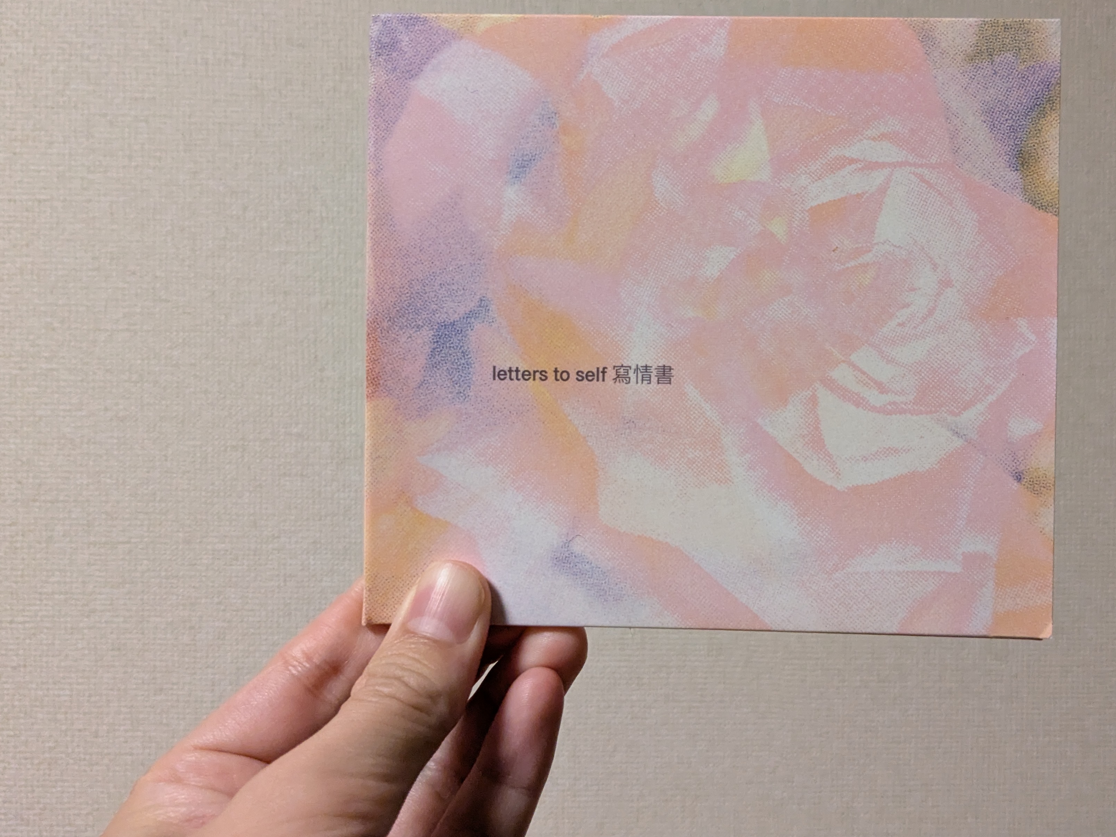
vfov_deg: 41.6
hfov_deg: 53.5
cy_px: 341
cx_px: 685
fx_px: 1096
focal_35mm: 34
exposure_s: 1/99.9
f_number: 1.73
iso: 659
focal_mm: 4.38
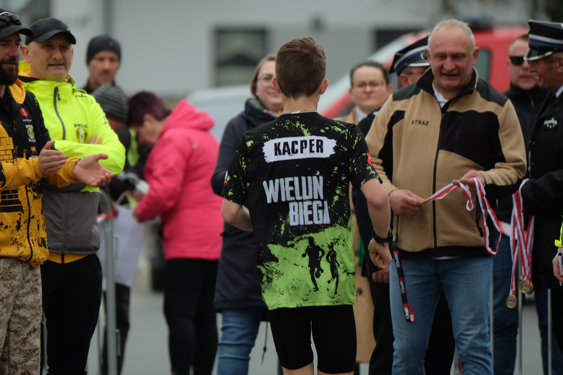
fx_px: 9383
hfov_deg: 3.4
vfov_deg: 2.3
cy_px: 188
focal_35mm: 600
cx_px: 282
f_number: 5.6
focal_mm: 400
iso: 400
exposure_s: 1/210
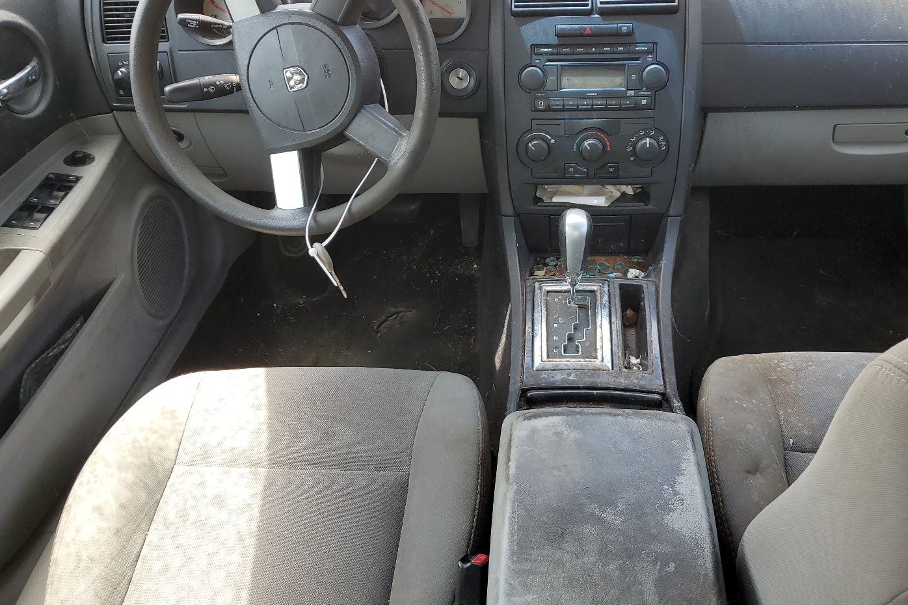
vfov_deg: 42.2
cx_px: 503
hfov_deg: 60.2
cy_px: 264
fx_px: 782
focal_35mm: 31
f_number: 1.5
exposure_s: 1/125
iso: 50
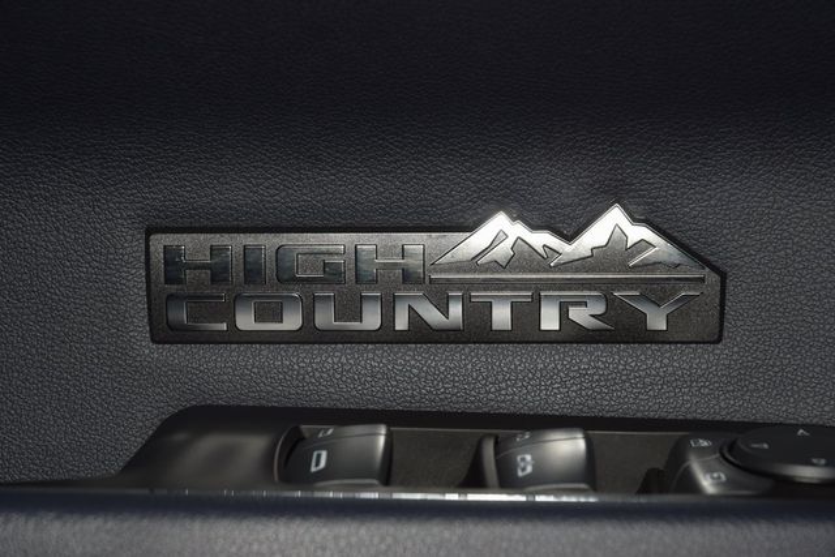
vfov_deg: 13.0
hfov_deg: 19.5
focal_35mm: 105
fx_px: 2436
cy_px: 278
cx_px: 418
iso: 100
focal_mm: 70
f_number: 8
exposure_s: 1/125
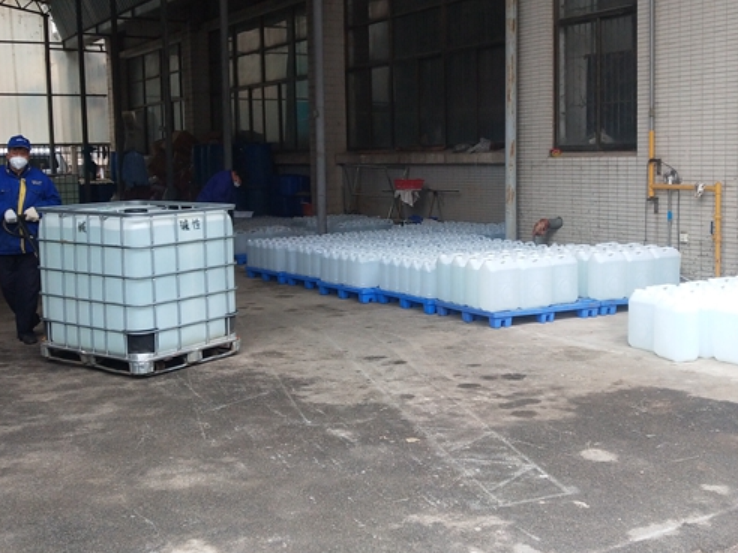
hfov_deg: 37.3
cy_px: 236
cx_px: 442
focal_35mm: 51
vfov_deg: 28.5
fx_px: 1087
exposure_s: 1/100
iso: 64
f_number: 1.8
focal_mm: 3.95
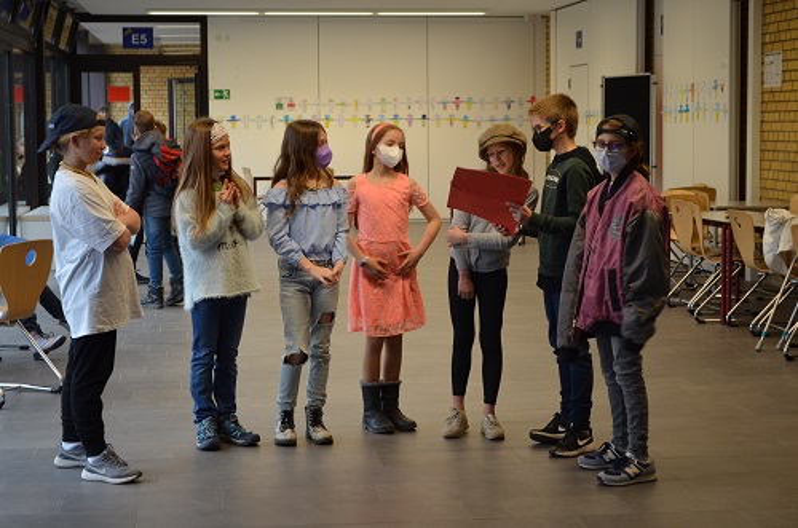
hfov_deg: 28.1
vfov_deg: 18.8
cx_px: 399
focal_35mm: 72
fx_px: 1592
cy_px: 264
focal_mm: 48
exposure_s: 1/40
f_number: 5.3
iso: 800
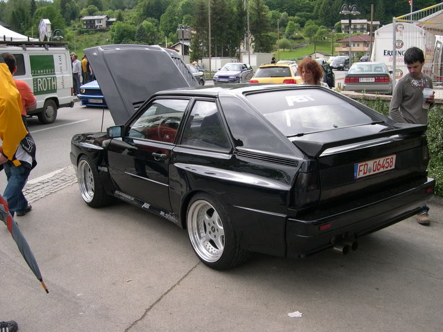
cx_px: 222
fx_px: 486
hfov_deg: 49.0
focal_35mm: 38
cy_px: 166
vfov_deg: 37.7
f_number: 2.8
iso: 100
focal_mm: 8
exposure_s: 1/462
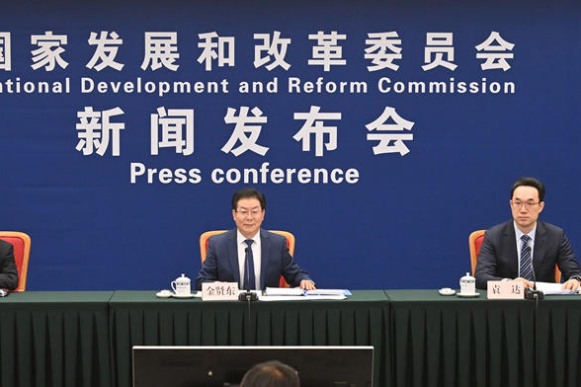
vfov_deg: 10.1
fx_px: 2195
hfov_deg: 15.1
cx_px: 242
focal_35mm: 136
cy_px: 283
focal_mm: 80
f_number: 5
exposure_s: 1/400
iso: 2000
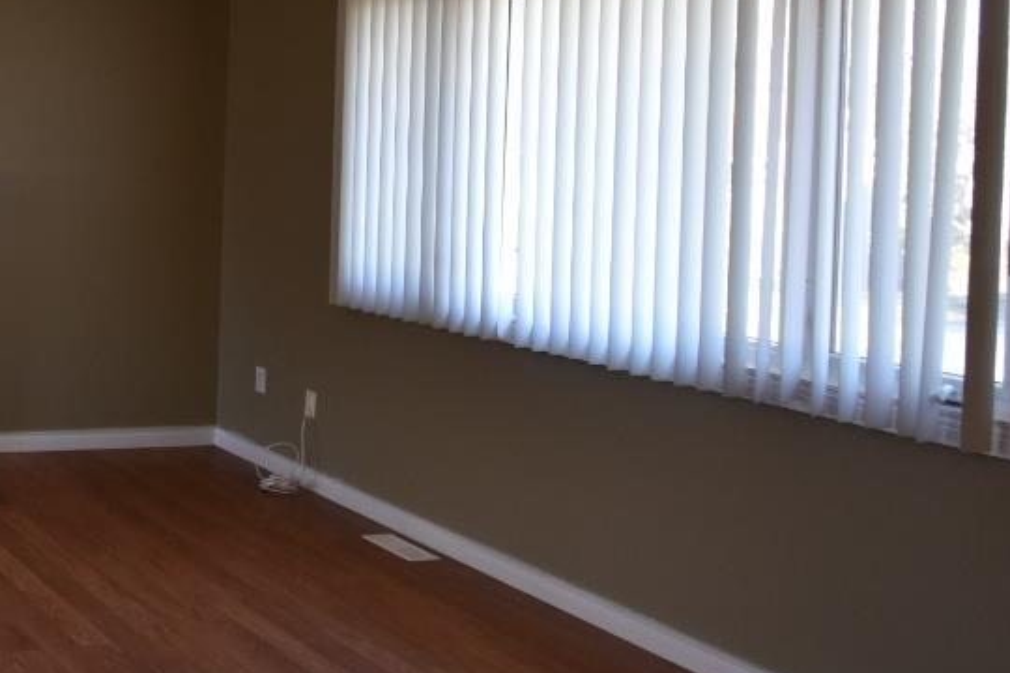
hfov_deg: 35.3
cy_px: 150
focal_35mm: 45
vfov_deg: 29.3
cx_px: -176
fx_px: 1262
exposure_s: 1/90
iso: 400
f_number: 4.5
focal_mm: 10
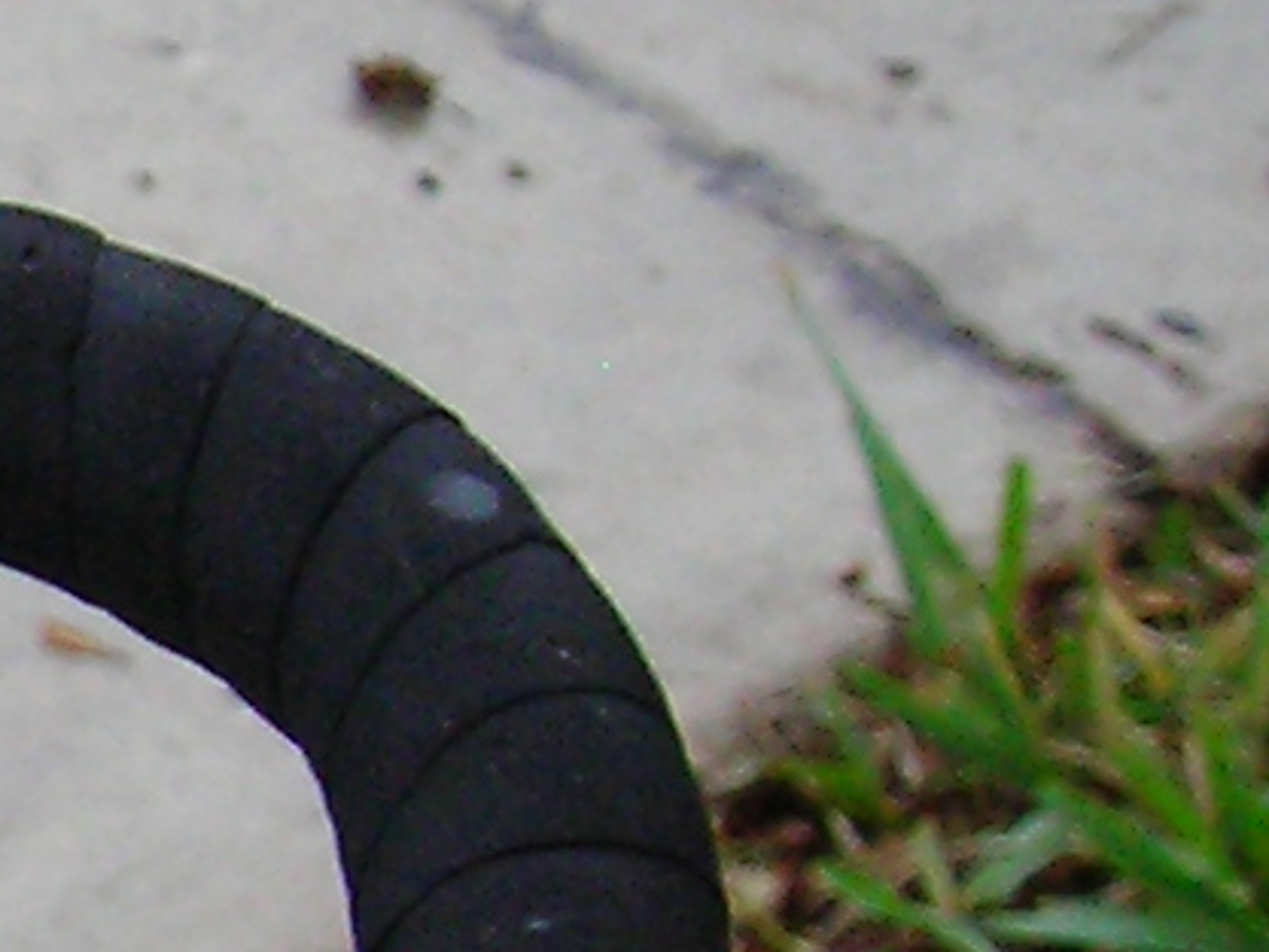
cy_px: 1408
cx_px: -2276
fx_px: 8654
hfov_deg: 7.5
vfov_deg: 6.2
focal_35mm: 236
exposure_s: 1/30
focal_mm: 6.3
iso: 200
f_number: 3.2
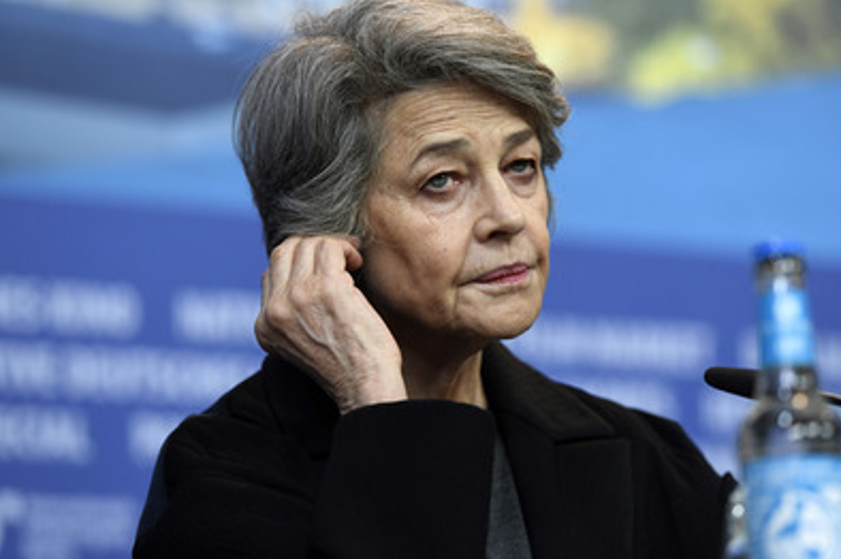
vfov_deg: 7.3
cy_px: 275
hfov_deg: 10.9
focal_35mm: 189
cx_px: 432
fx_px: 4411
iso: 1250
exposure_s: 1/320
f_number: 3.5
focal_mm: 165
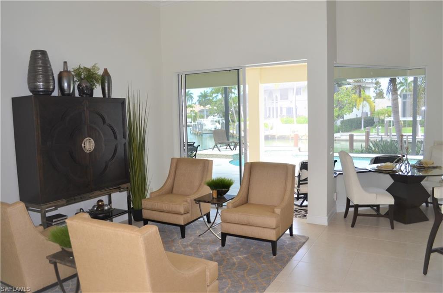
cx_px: 222
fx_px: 331
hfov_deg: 67.5
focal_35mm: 27
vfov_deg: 47.7
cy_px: 146
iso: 320
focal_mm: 18
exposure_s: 1/125
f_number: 3.5
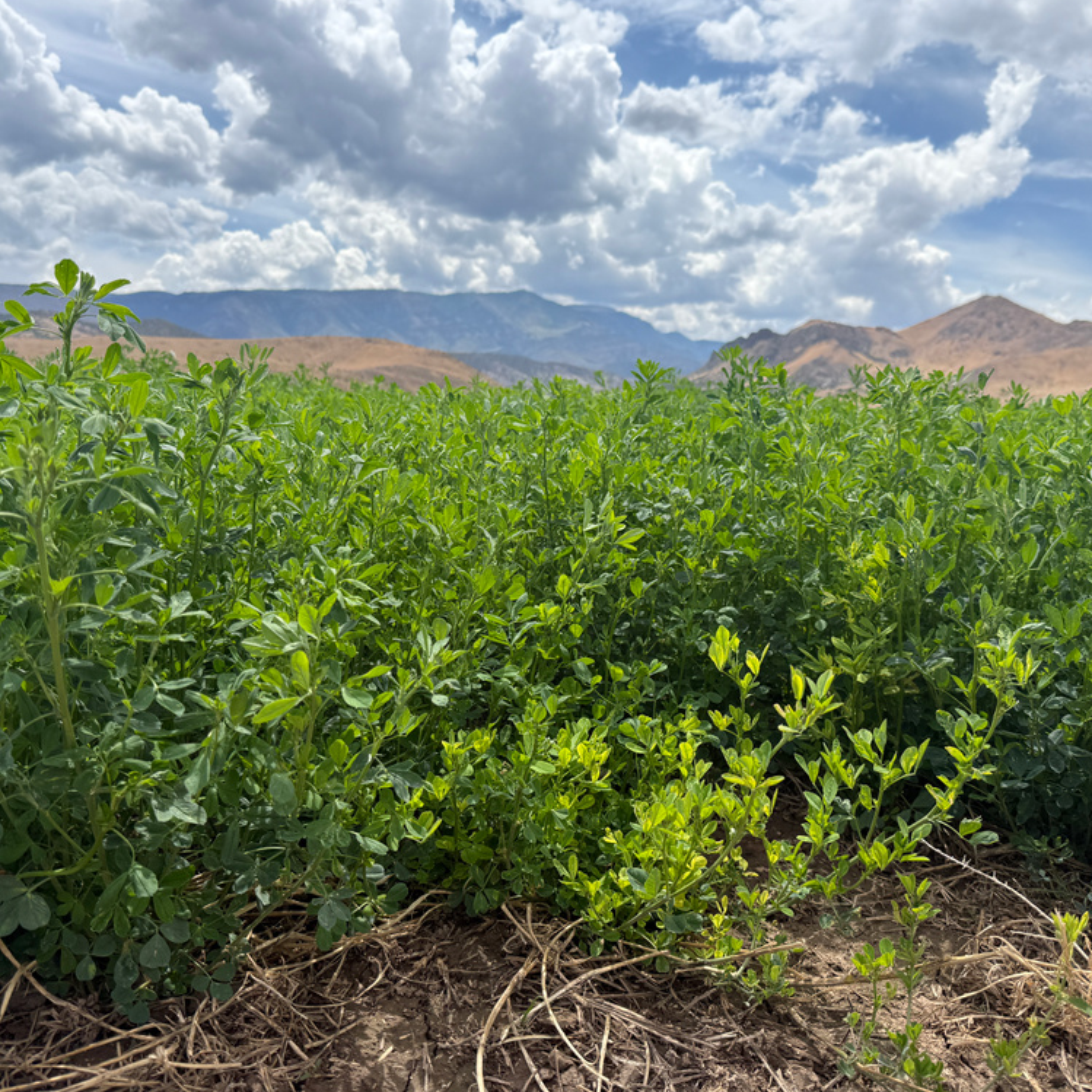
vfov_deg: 55.6
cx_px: 560
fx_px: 1035
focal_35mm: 29
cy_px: 553
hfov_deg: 55.6
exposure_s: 1/5319
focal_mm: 6.76
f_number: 1.78
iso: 80
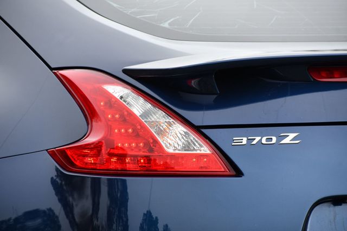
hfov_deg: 9.2
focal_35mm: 225
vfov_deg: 6.1
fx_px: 2168
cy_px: 116
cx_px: 174
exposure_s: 1/500
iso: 400
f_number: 5.6
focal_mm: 150
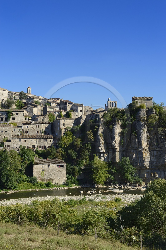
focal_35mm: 48
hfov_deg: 28.0
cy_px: 125
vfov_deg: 41.1
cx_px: 83
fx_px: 332
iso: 200
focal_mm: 48
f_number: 11
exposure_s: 1/320
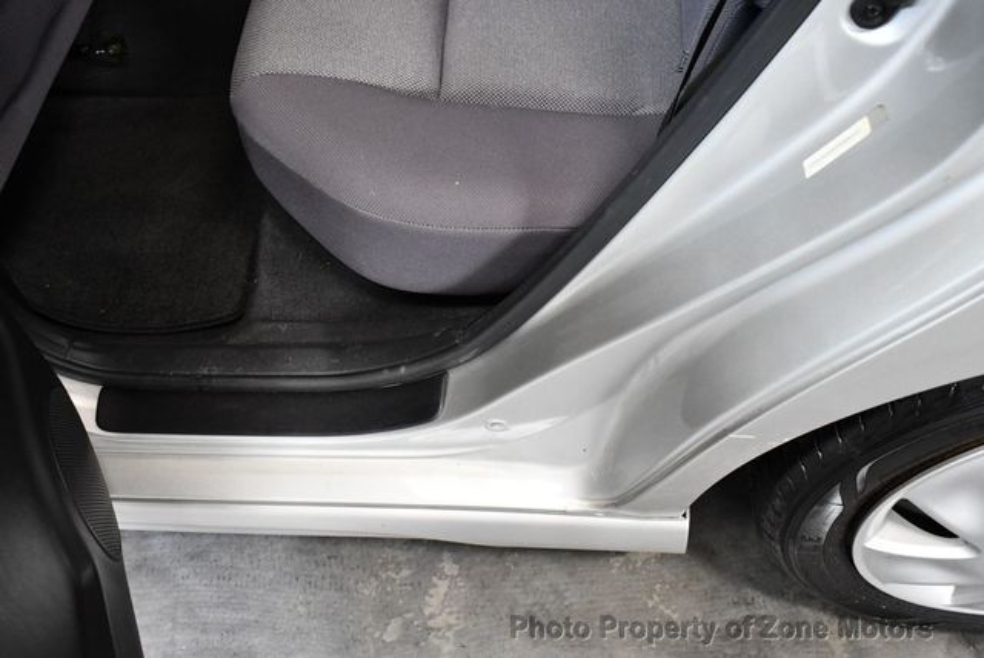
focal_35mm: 36
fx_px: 985
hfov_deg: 53.1
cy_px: 329
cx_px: 492
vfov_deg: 36.9
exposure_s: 1/125
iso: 1600
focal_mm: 18
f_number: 3.5
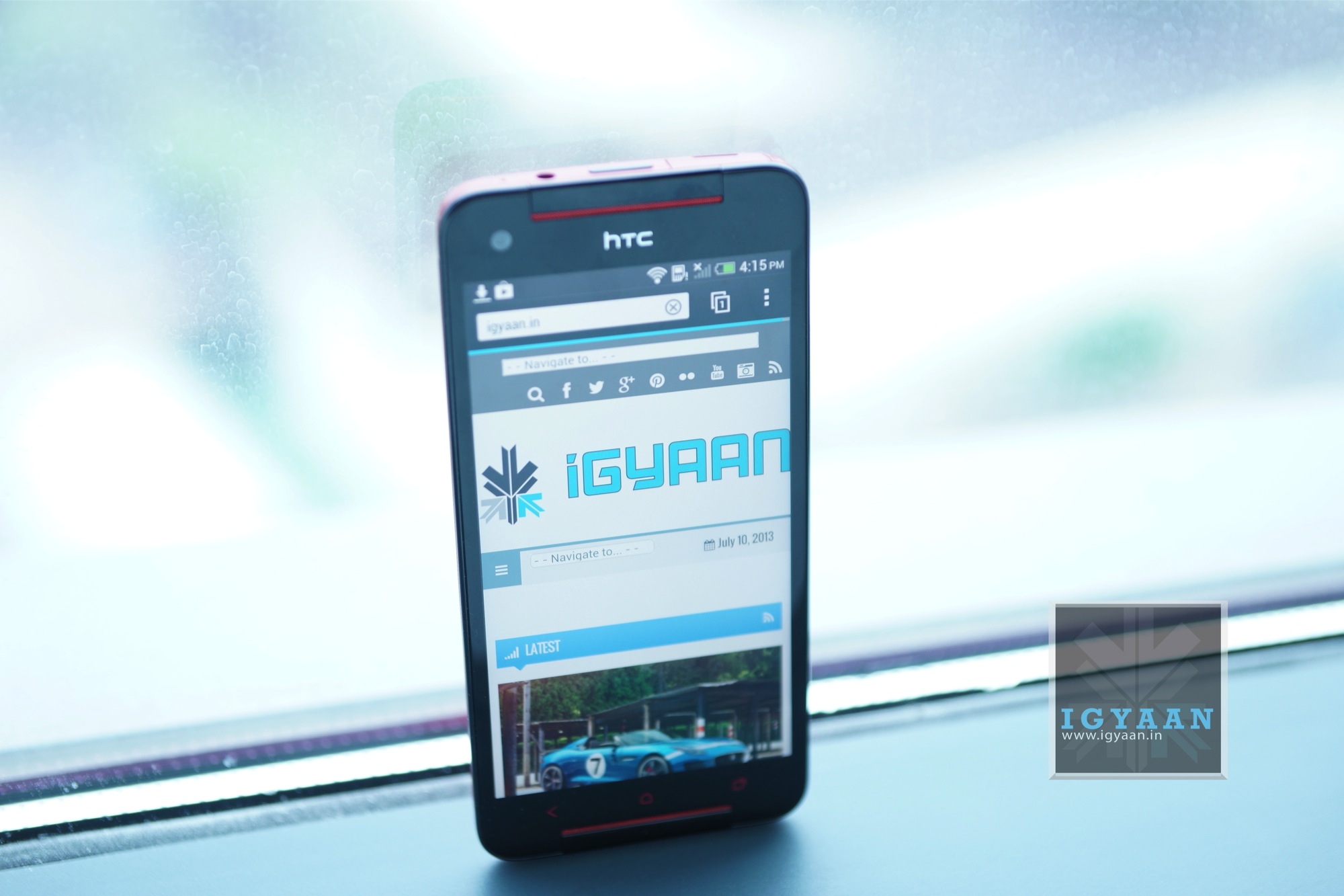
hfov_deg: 28.8
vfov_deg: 19.5
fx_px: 2613
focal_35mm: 70
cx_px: 672
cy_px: 448
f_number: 2.8
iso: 400
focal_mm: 70
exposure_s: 1/100
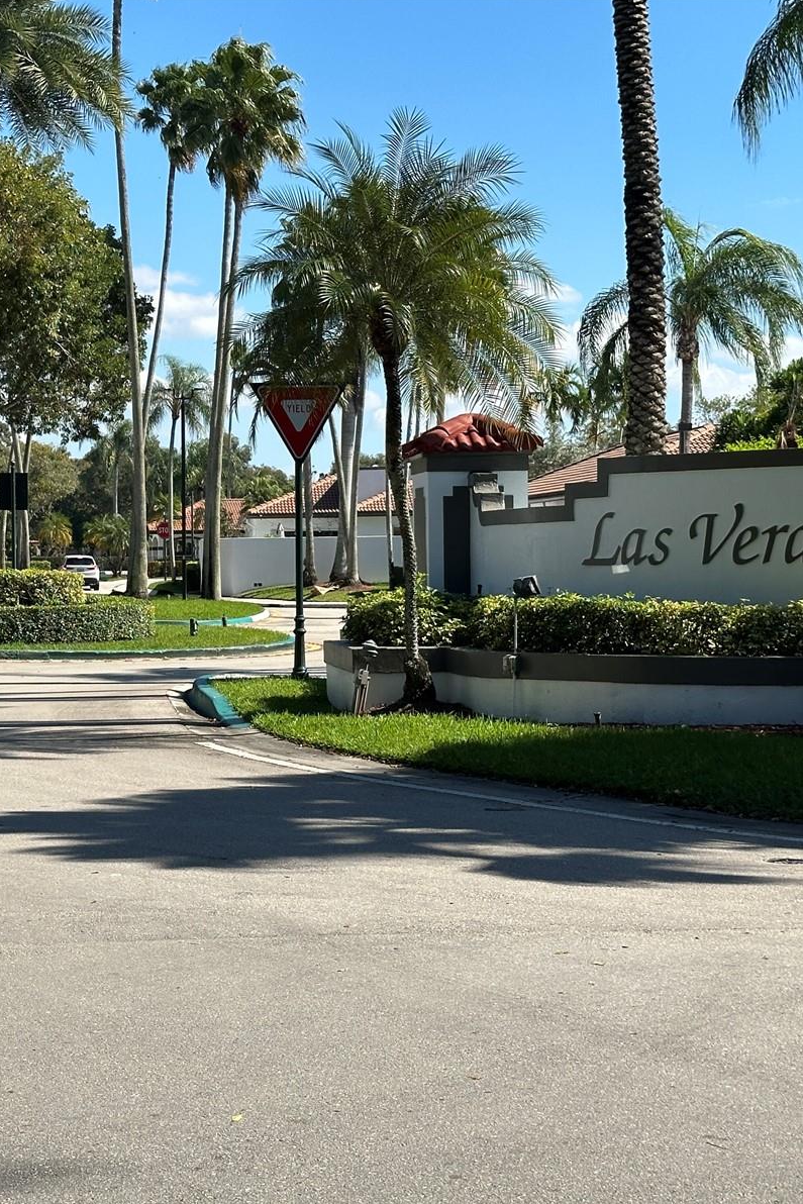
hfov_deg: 20.0
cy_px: 601
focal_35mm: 67
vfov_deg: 30.1
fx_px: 2241
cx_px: 125
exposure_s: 1/3257
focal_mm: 6.86
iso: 64
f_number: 1.78
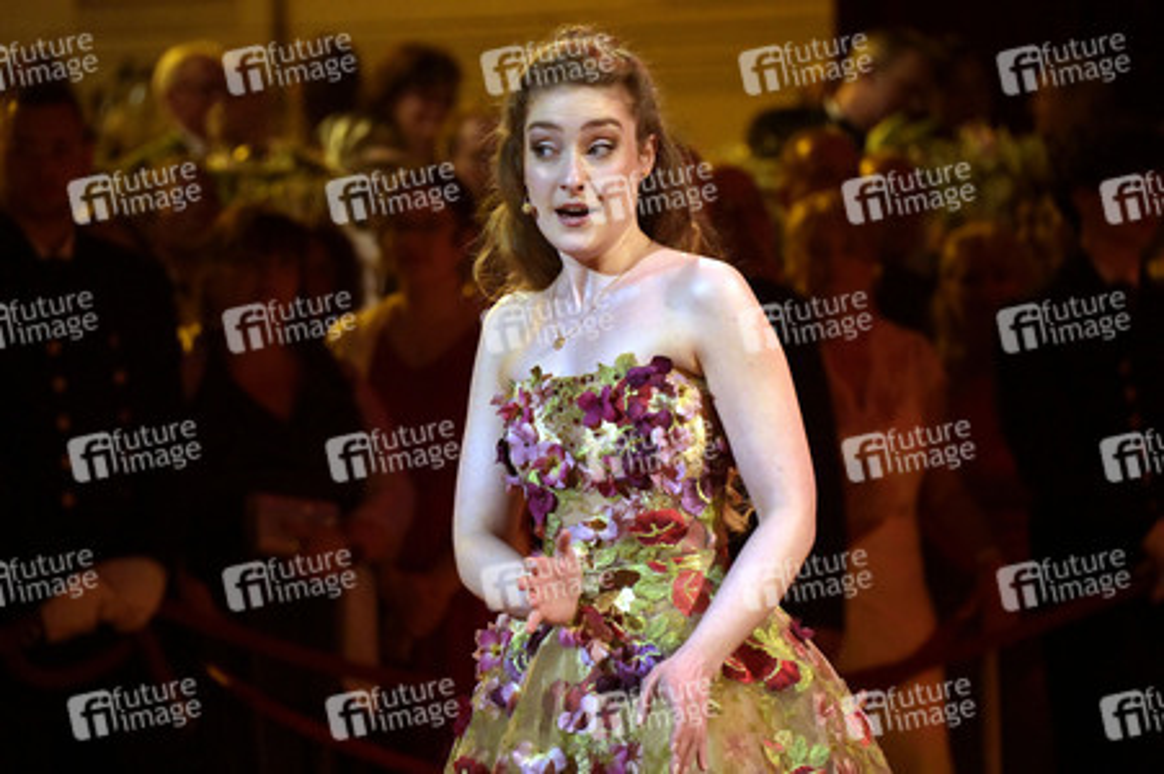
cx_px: 582
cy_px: 387
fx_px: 9693
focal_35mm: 300
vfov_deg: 4.6
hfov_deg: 6.9
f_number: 5.6
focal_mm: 300
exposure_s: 1/400
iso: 10000
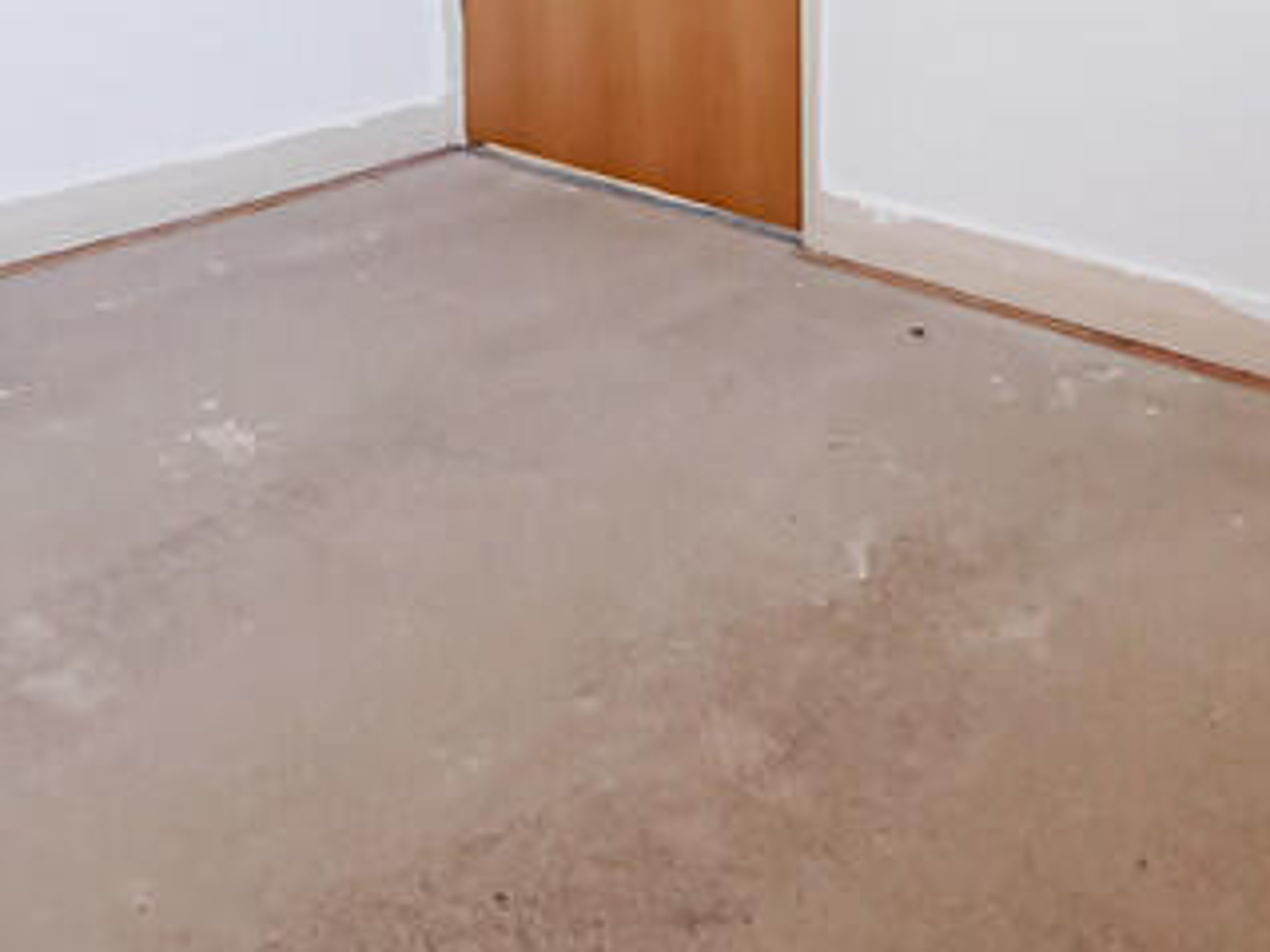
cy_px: -319
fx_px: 1650
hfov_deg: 41.3
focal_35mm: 45
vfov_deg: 26.7
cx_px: 382
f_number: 4
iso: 2500
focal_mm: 7
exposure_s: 1/125
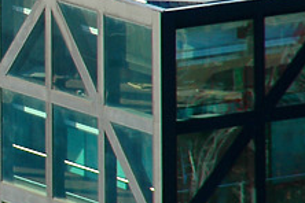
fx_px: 10284
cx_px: -128
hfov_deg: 1.7
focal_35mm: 1214
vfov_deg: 1.1
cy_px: 41
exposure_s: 1/500
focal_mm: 200
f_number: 6.3
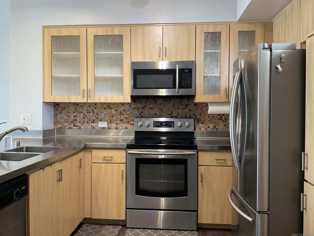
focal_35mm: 30
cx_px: 154
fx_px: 272
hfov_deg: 60.0
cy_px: 115
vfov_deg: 46.8
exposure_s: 1/60
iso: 125
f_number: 1.8
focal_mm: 3
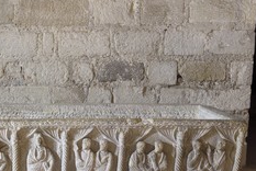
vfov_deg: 16.7
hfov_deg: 24.5
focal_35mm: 81
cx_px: 43
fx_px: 577
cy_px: 151
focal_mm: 45
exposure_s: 3
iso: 400
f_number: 11
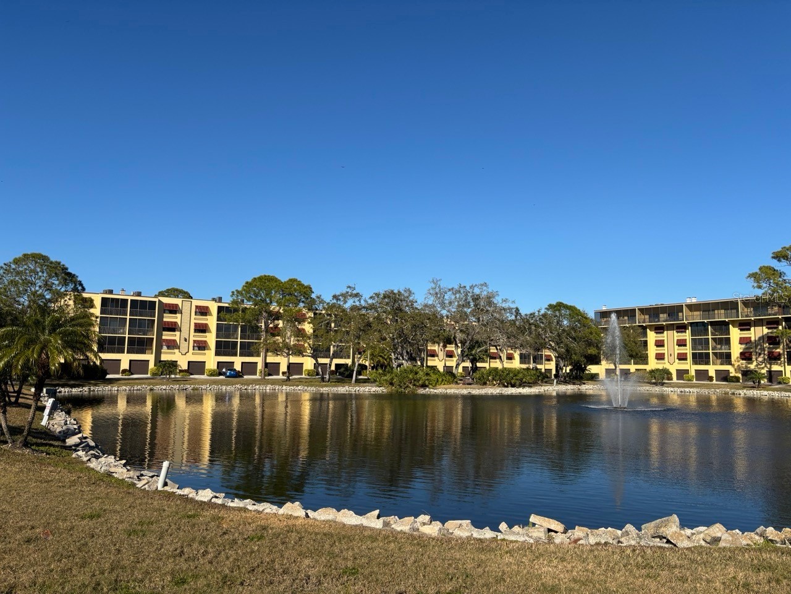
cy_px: 297
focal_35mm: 26
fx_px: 594
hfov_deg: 67.3
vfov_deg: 53.1
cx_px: 396
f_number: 1.6
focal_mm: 5.96
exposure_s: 1/3937
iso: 50
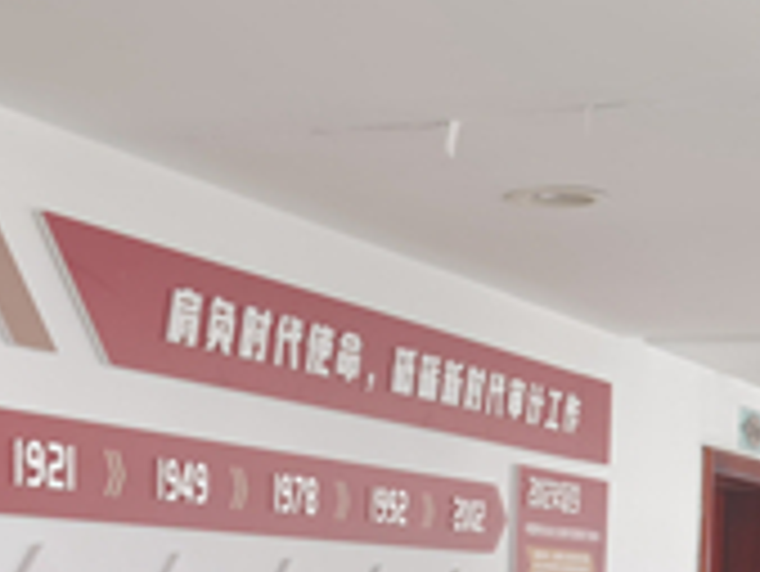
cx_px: 337
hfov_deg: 20.4
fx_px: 2109
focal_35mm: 96
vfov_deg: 14.5
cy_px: 811
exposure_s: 1/100
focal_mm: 6.71
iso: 80
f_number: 1.9
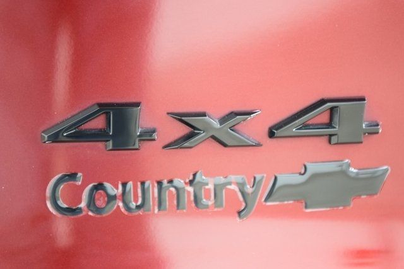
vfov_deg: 13.0
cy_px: 134
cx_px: 202
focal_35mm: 105
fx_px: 1179
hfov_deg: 19.5
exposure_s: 1/10
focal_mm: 70
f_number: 2.8
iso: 1600
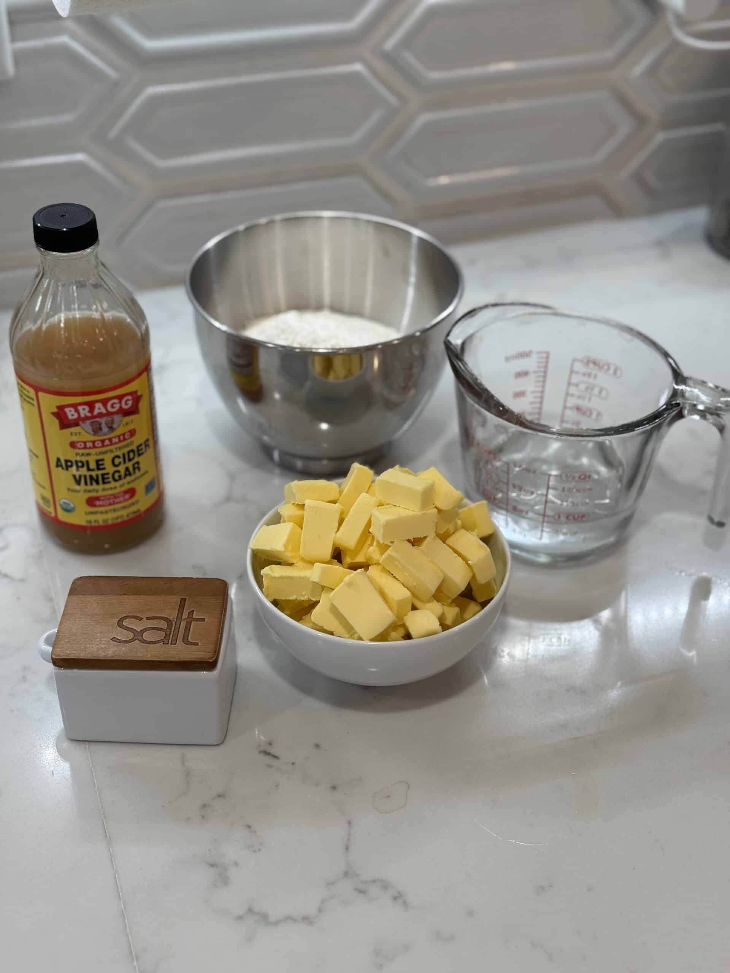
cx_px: 365
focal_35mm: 48
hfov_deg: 30.3
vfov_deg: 39.7
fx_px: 1350
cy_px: 486
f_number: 1.78
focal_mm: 6.76
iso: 80
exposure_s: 1/120
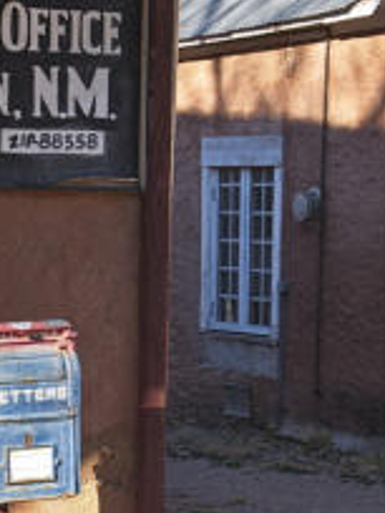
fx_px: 1928
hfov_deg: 11.3
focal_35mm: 130
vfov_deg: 15.1
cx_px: 33
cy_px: 375
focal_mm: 35
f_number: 7.1
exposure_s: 1/200
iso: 200
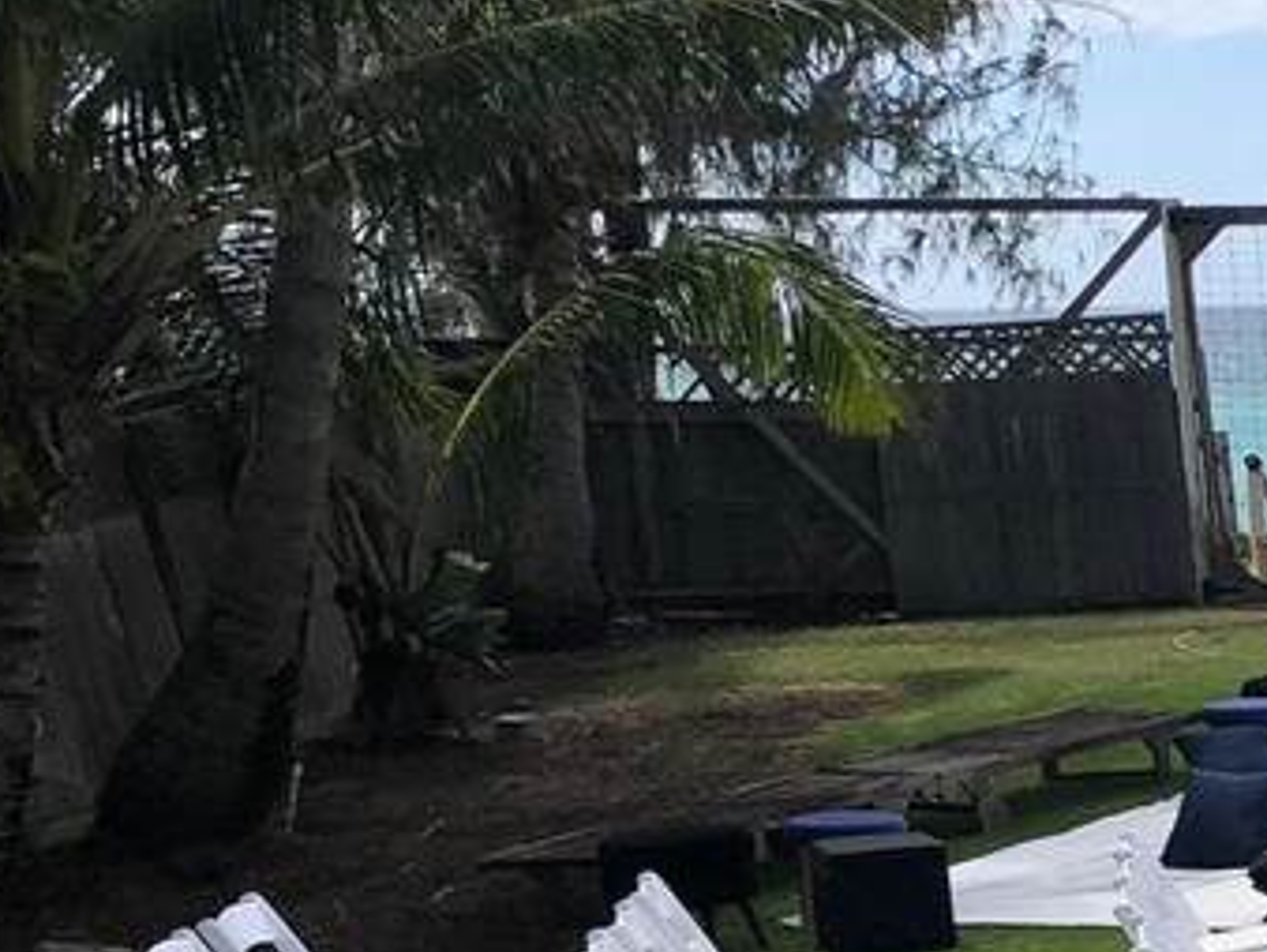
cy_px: 1162
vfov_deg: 13.6
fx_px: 3883
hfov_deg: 15.6
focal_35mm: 106
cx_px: 2343
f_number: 1.8
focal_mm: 4
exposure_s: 1/2404
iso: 25
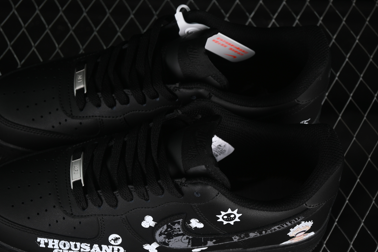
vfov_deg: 14.4
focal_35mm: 95
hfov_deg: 21.4
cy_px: 141
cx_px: 162
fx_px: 997
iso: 160
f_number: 6.3
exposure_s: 1/50
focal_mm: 50
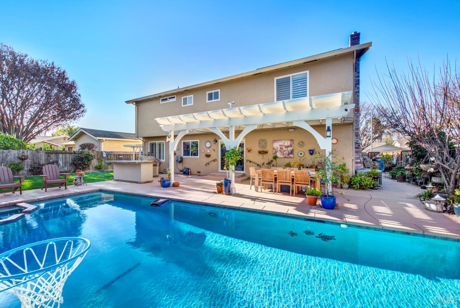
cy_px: 154
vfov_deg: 81.3
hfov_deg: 104.2
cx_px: 230
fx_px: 179
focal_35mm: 14
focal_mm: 14
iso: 100
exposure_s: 1/40
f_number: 14
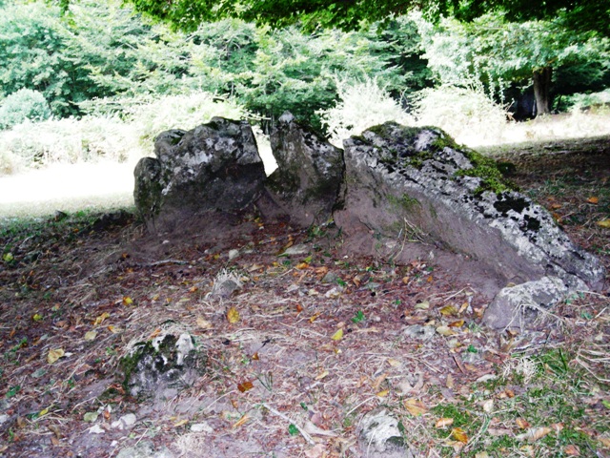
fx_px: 828
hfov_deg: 40.4
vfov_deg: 30.9
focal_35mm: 47
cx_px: 305
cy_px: 229
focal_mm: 7.8
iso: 229
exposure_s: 1/60
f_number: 3.4
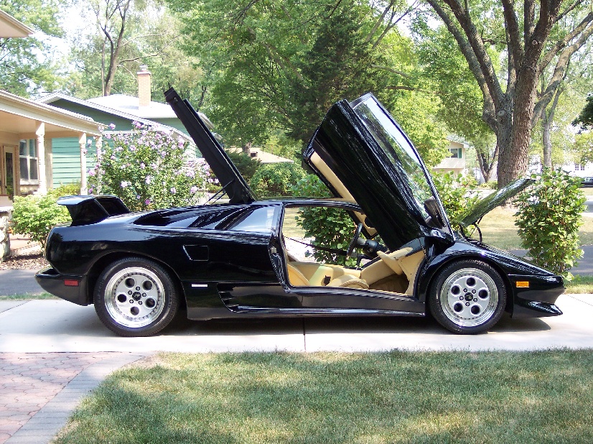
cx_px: 296
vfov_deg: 28.5
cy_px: 222
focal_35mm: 51
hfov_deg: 37.5
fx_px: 873
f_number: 3.4
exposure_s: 1/350
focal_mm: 10.7
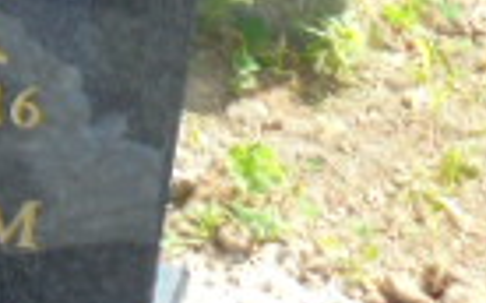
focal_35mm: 143
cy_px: -321
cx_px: -320
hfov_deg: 13.5
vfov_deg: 8.6
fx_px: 1893
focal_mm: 5.3
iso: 100
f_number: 3.7
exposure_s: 1/160
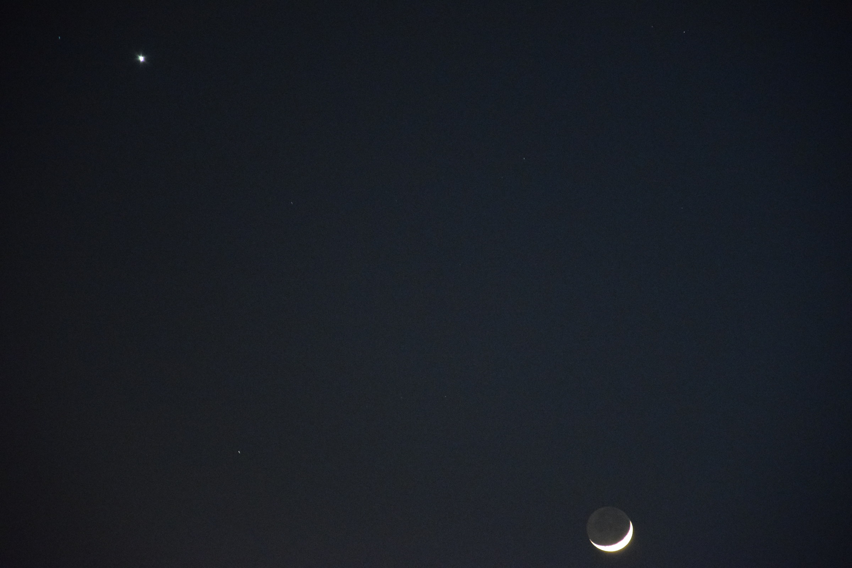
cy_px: 284
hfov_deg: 9.8
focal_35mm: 210
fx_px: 4970
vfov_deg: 6.5
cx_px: 426
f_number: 5.6
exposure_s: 1/2.5
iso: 6400
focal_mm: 140
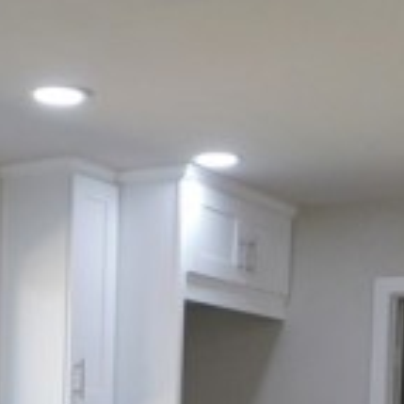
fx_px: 1202
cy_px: 562
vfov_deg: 17.6
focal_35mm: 91
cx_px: 20
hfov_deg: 18.7
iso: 125
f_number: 3
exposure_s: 1/50
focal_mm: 4
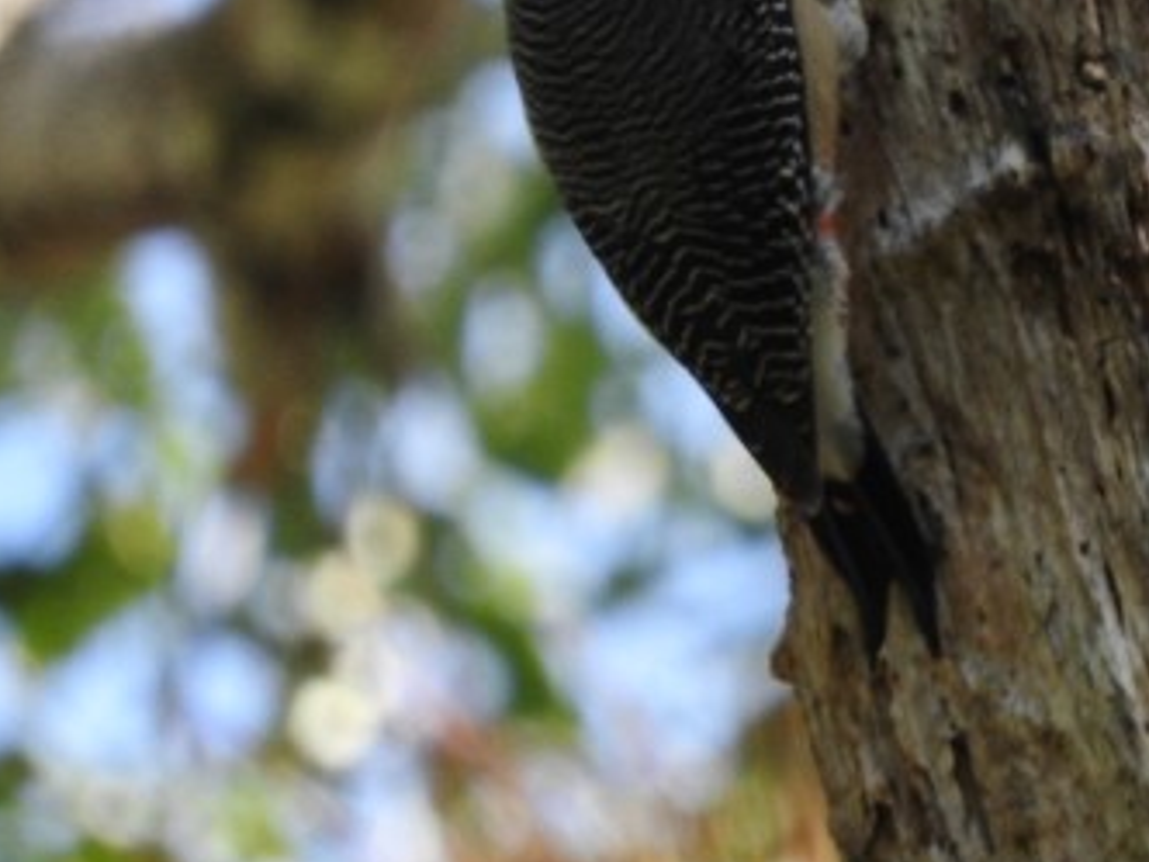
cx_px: 1152
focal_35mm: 2653
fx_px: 88060
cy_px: 287
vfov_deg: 0.6
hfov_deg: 0.7
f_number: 5.6
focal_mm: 197.1
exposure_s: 1/250
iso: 250
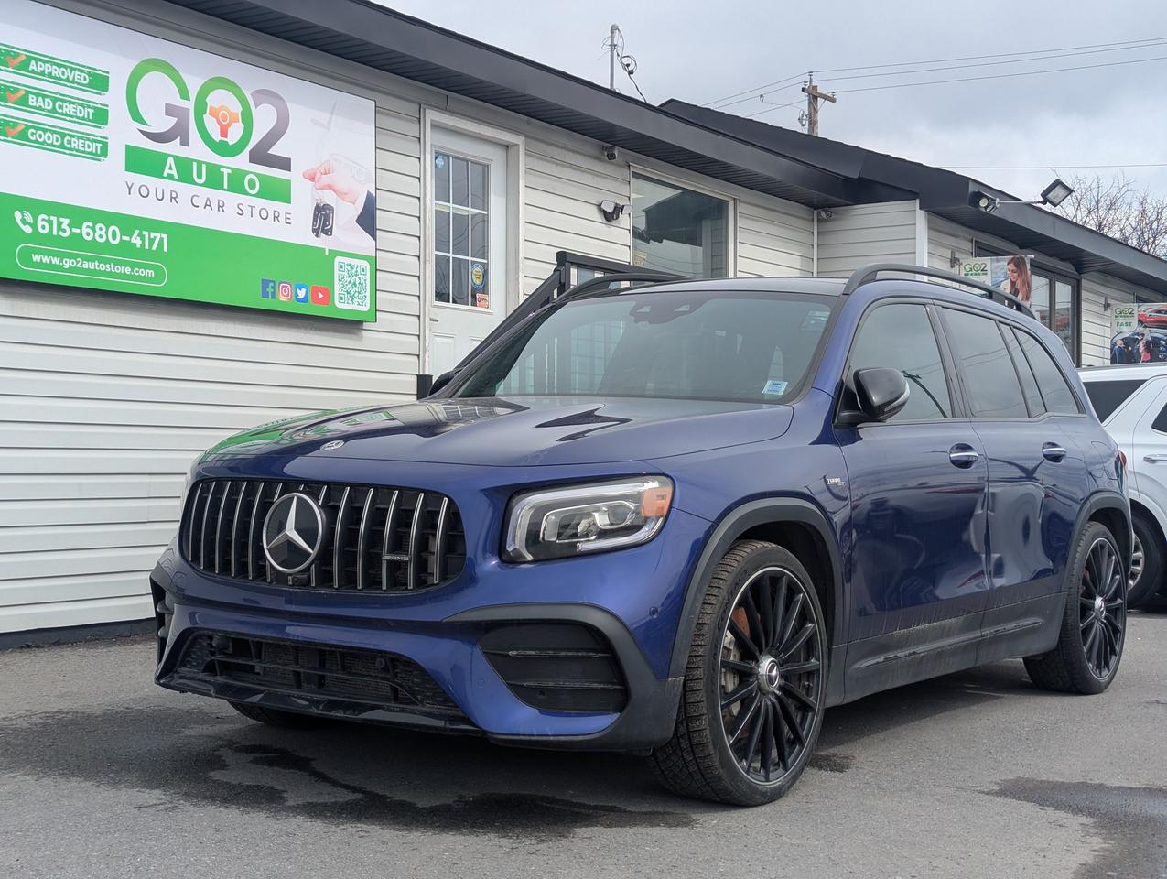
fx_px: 1620
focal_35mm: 48
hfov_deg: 39.6
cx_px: 584
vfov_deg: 30.3
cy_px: 440
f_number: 1.85
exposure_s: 1/1767
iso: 50
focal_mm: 6.81
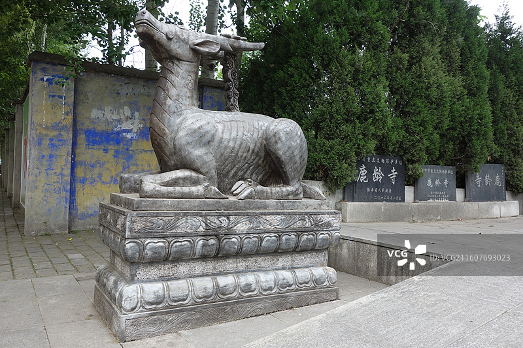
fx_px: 407
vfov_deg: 46.4
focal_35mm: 28
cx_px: 262
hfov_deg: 65.5
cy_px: 174
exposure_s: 1/100
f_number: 5
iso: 125
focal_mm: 10.4
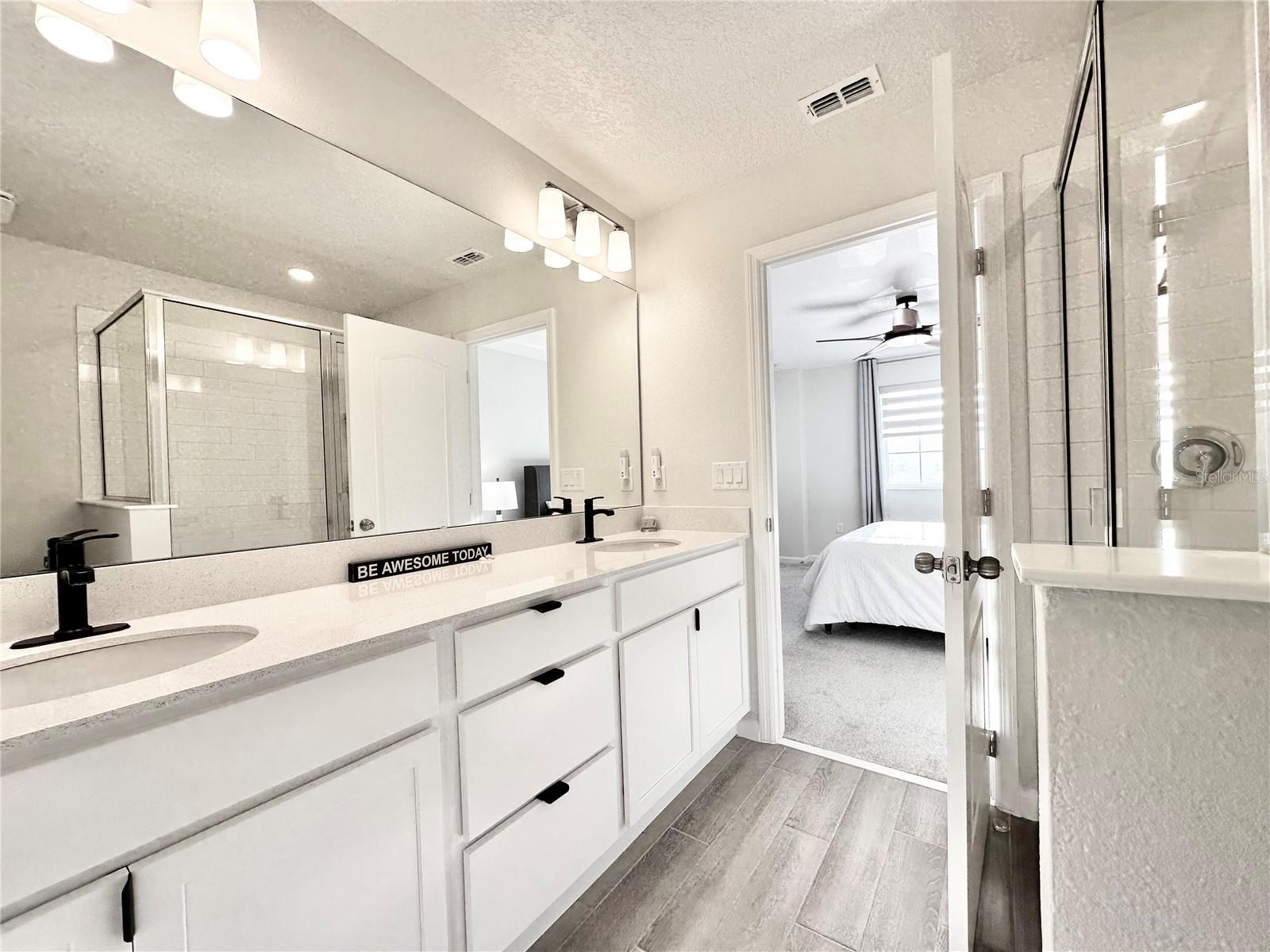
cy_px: 476
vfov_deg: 85.7
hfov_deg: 102.1
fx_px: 514
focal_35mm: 14
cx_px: 635
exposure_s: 1/120
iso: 50
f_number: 2.2
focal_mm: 2.22
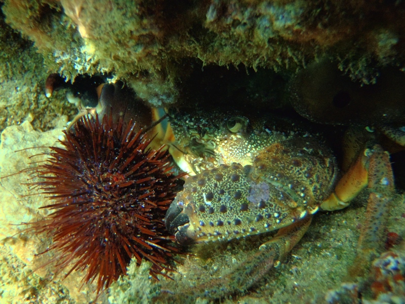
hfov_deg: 51.4
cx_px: 202
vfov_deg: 39.7
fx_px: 421
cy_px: 152
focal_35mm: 36
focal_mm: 6.53
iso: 200
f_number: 4.1
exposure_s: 1/60
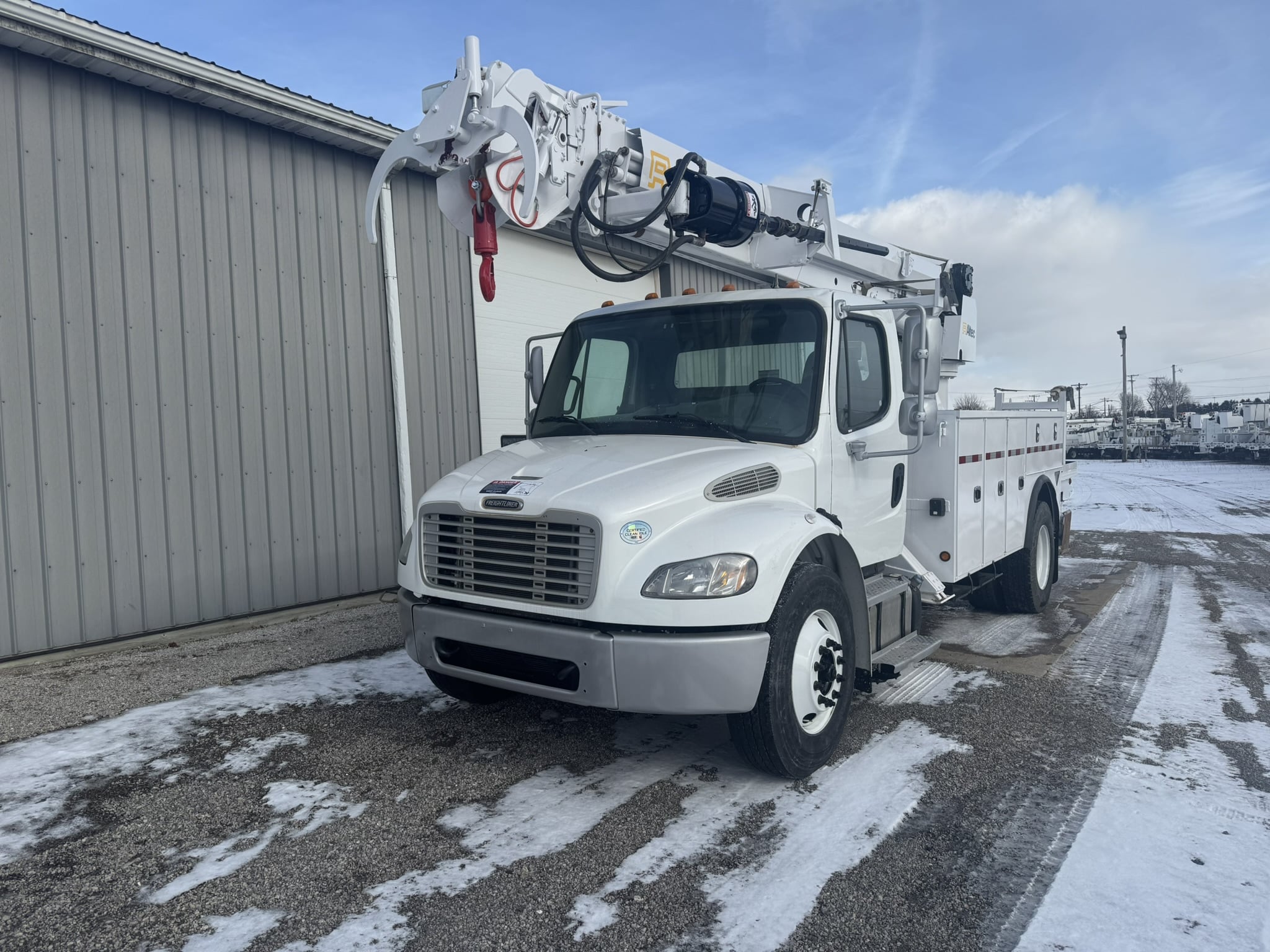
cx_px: 635
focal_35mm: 24
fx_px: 881
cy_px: 476
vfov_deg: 56.8
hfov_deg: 71.6
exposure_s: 1/4950
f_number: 1.78
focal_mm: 6.76
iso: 80
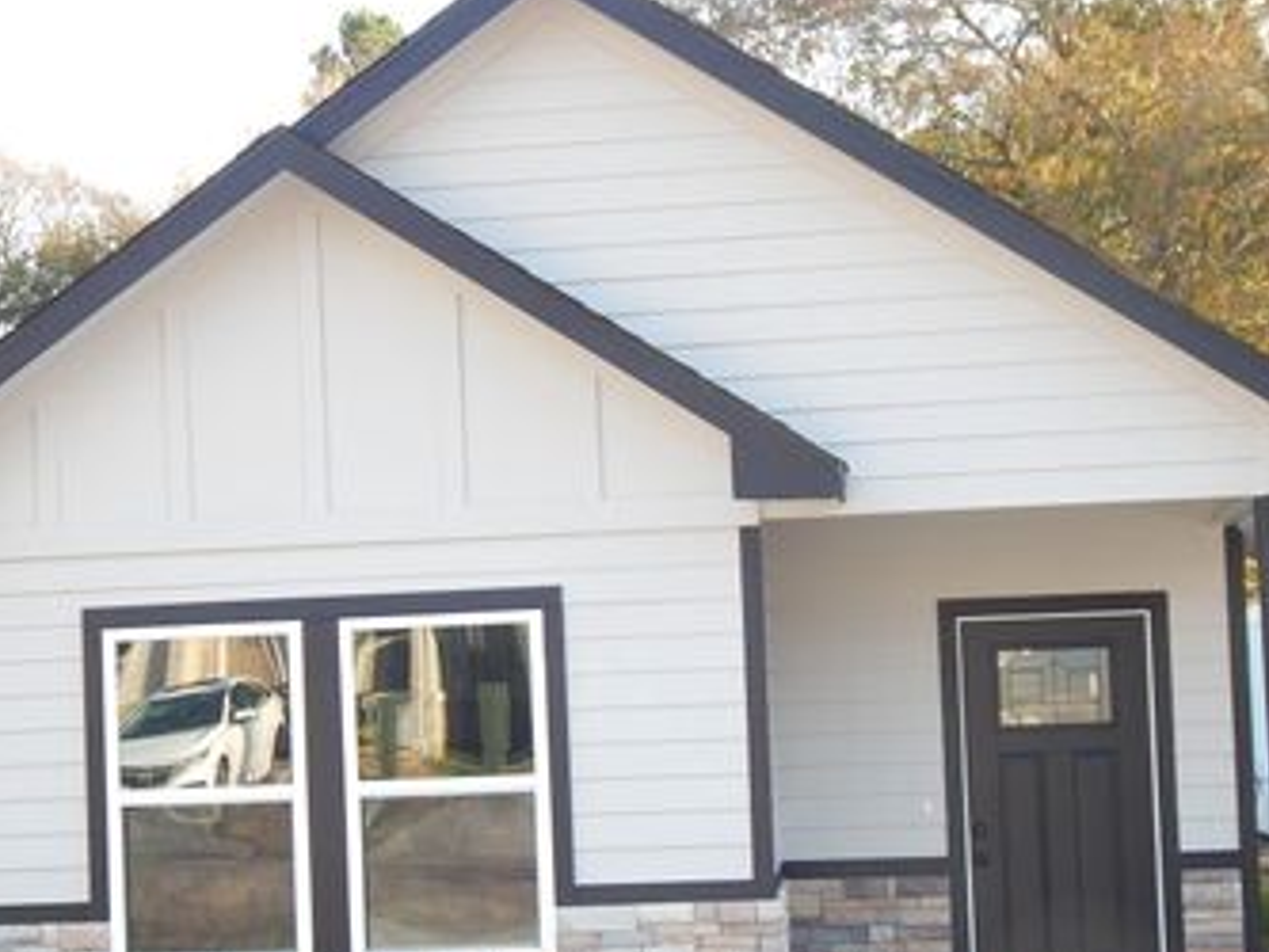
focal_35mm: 72
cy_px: 626
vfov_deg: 20.4
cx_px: 579
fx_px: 2640
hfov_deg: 27.0
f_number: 3.7
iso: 125
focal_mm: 8.6
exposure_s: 1/100
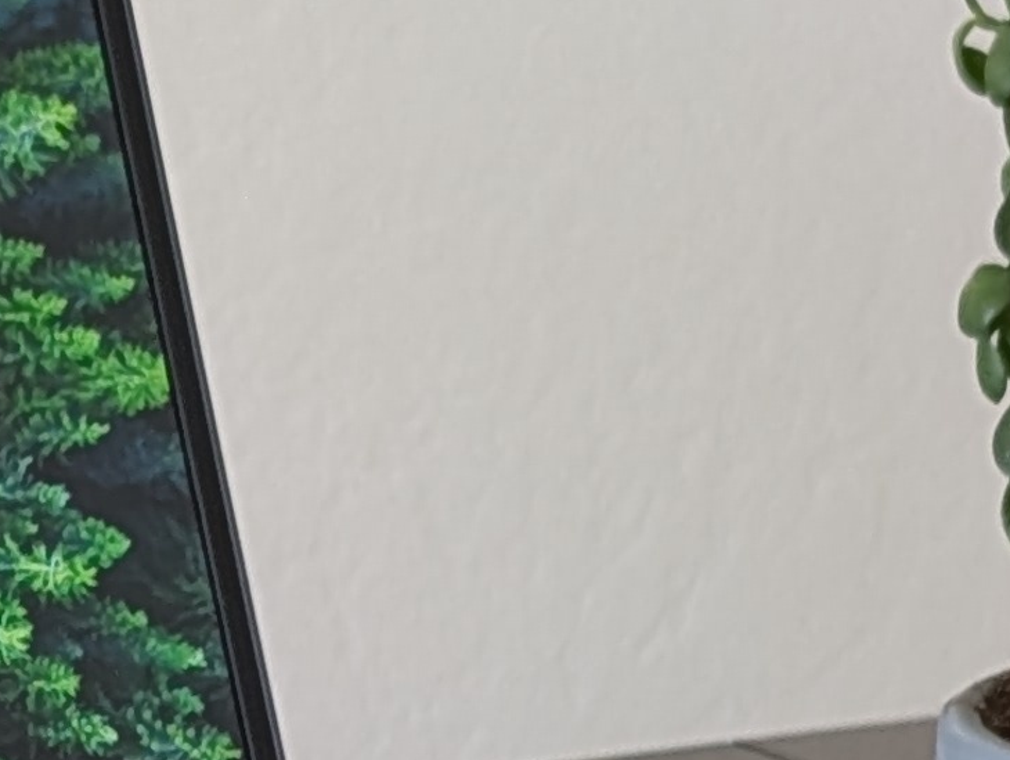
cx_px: -480
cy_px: 1120
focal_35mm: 274
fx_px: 8002
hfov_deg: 7.1
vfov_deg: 5.4
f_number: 1.68
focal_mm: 6.9
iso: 29
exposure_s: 1/23.8
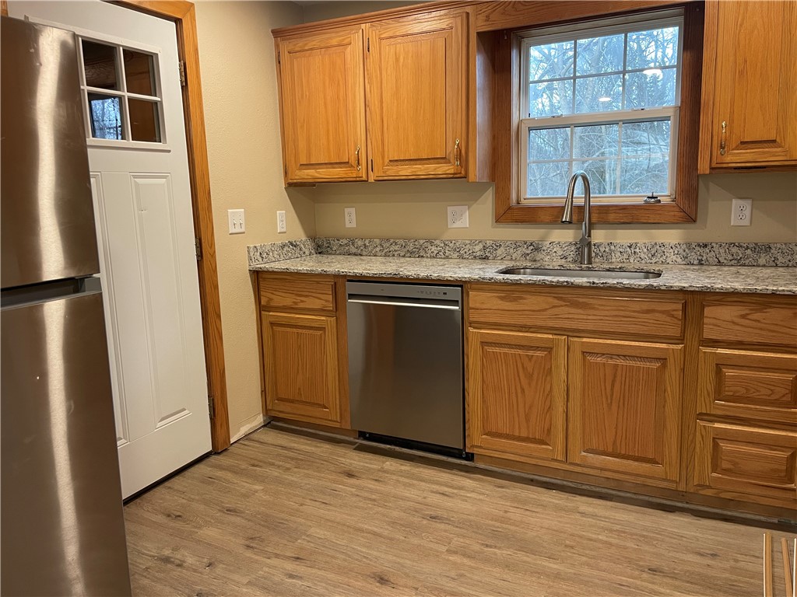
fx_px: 599
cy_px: 298
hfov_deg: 67.3
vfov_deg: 53.1
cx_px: 398
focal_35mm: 26
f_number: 1.6
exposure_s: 1/60
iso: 125
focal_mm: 4.2
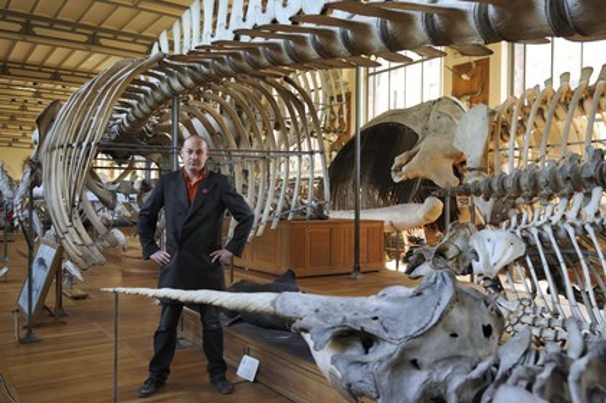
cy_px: 202
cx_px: 303
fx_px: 538
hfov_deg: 58.8
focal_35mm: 32
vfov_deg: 41.1
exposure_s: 1/80
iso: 800
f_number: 6.3
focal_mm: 32
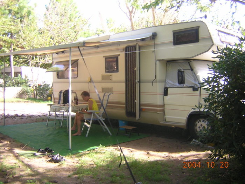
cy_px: 92
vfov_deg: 39.7
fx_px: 255
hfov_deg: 51.4
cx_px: 122
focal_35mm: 36
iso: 100
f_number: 2.6
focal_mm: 4.7
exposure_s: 1/82
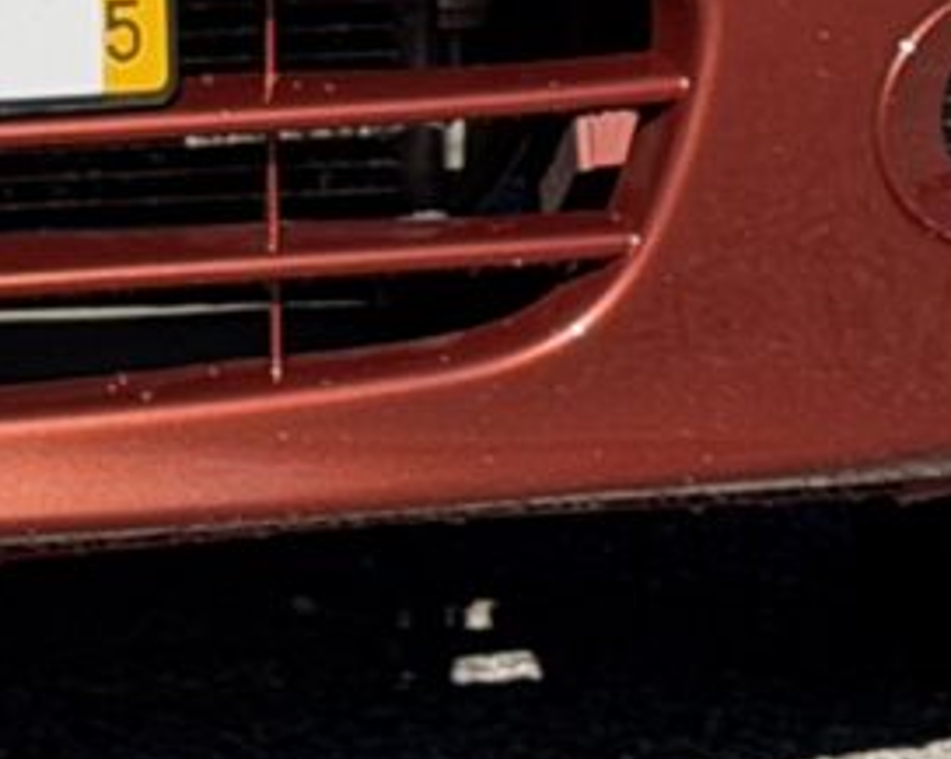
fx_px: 9306
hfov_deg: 5.8
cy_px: -1210
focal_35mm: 331
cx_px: -374
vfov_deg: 4.5
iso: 80
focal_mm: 6.76
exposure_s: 1/6024
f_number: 1.78
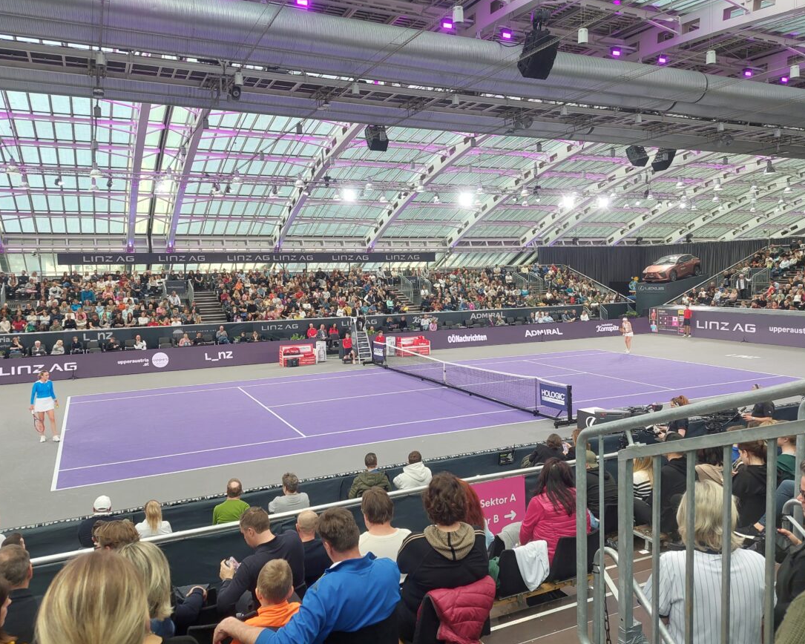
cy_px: 314
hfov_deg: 64.1
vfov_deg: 53.2
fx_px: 643
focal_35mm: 27
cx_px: 392
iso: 80
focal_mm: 5.23
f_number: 1.8
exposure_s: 1/100
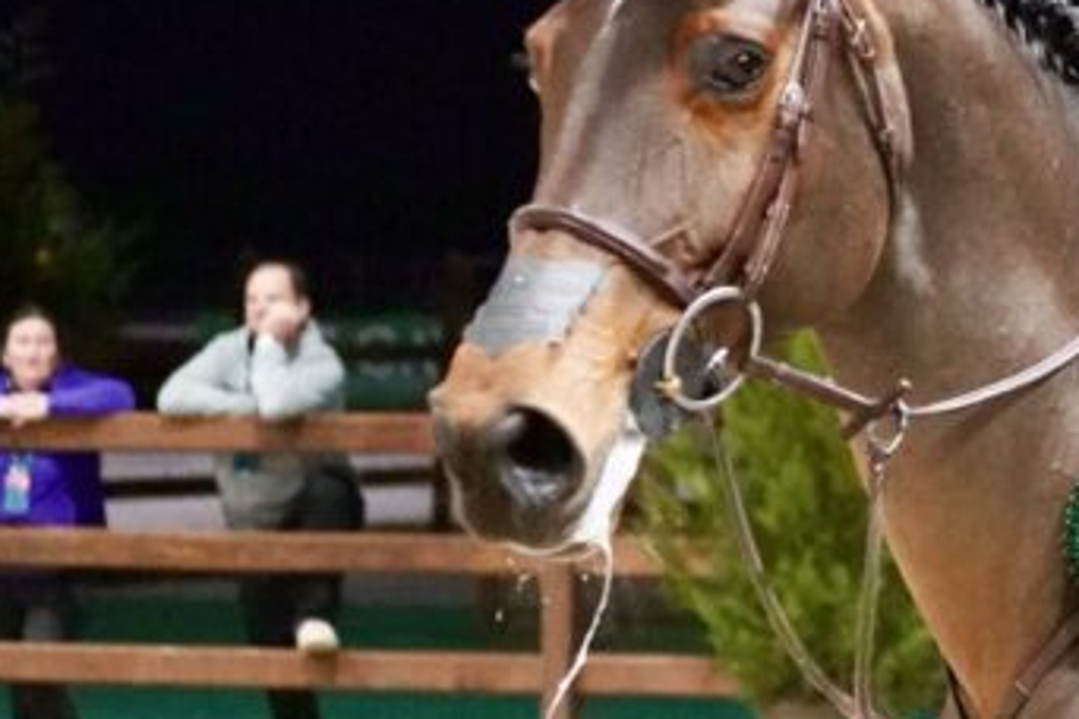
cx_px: 1571
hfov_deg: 7.8
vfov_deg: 5.3
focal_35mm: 260
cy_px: 3
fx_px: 7792
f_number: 4
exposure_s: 1/800
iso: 12800
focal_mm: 74
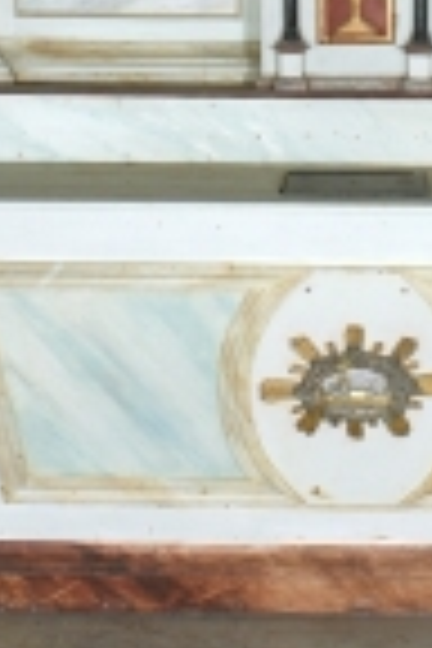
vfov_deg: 13.1
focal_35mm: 149
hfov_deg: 9.2
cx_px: 369
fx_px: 2682
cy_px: -315
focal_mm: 28
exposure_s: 1/30
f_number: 11
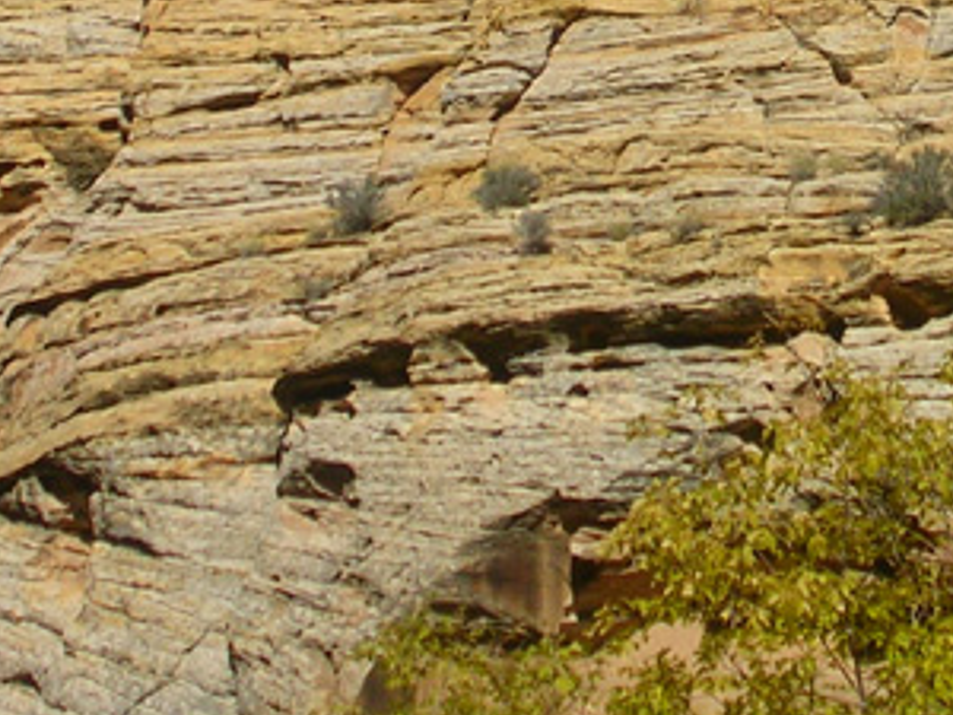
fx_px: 5589
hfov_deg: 9.7
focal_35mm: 203
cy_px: -172
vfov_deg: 7.3
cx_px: 753
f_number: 3.9
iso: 50
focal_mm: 11.5
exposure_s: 1/1062
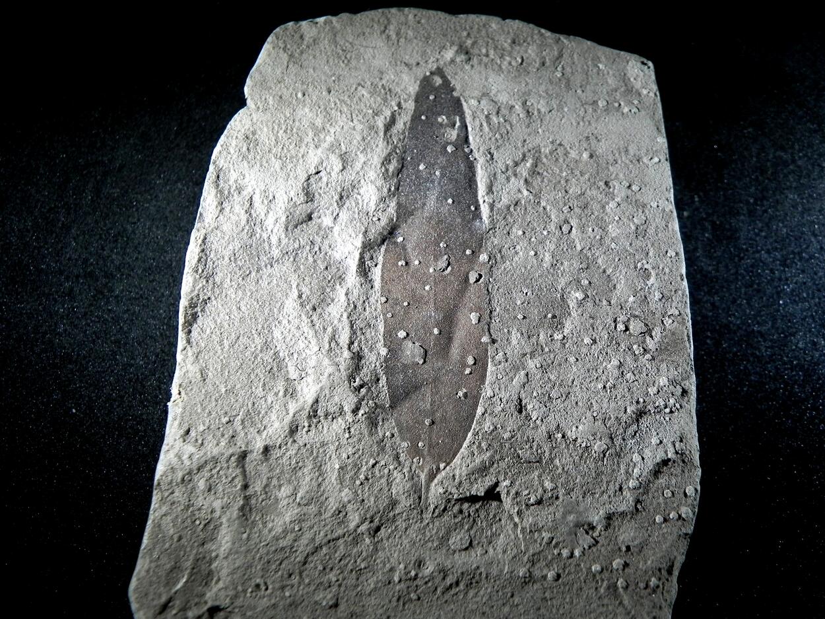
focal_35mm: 37
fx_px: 882
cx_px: 412
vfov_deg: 38.7
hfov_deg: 50.1
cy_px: 310
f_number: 3.2
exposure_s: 1/107
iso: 160
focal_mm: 6.6
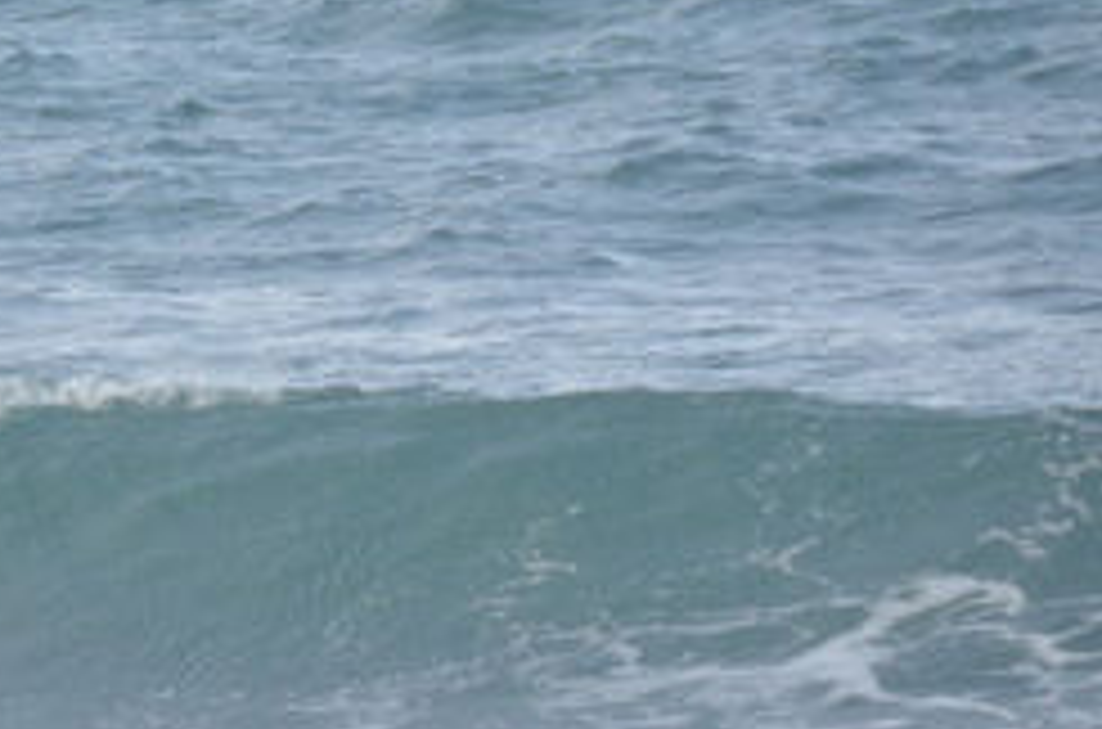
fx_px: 22258
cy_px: 403
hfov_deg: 2.8
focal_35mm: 729
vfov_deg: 1.9
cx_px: -297
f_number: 5.6
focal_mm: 170
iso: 280
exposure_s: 1/800
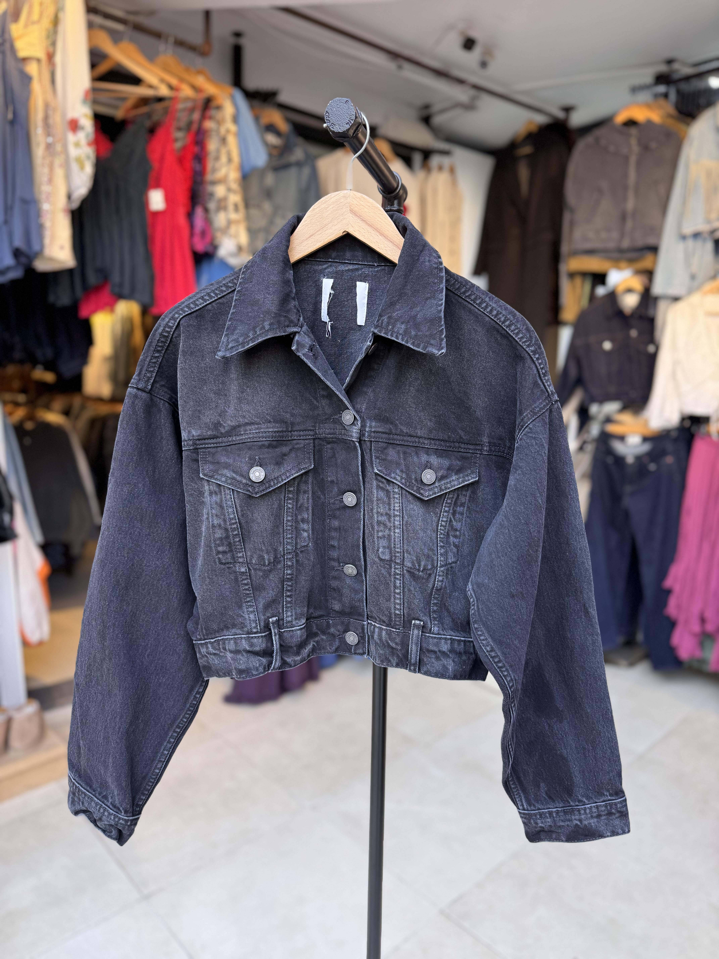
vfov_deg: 71.6
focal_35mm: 24
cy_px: 480
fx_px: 665
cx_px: 360
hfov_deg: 56.8
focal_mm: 6.76
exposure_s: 1/100
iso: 64
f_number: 1.78
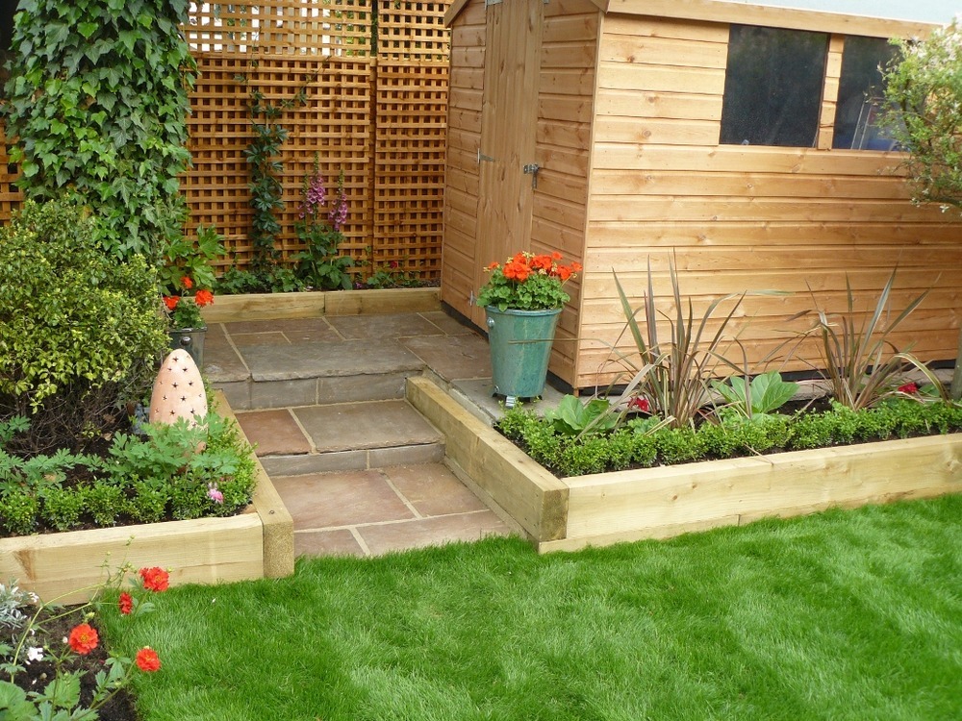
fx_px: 1000
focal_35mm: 36
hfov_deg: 51.4
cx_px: 481
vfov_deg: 39.7
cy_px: 360
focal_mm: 6
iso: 100
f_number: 4
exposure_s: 1/100
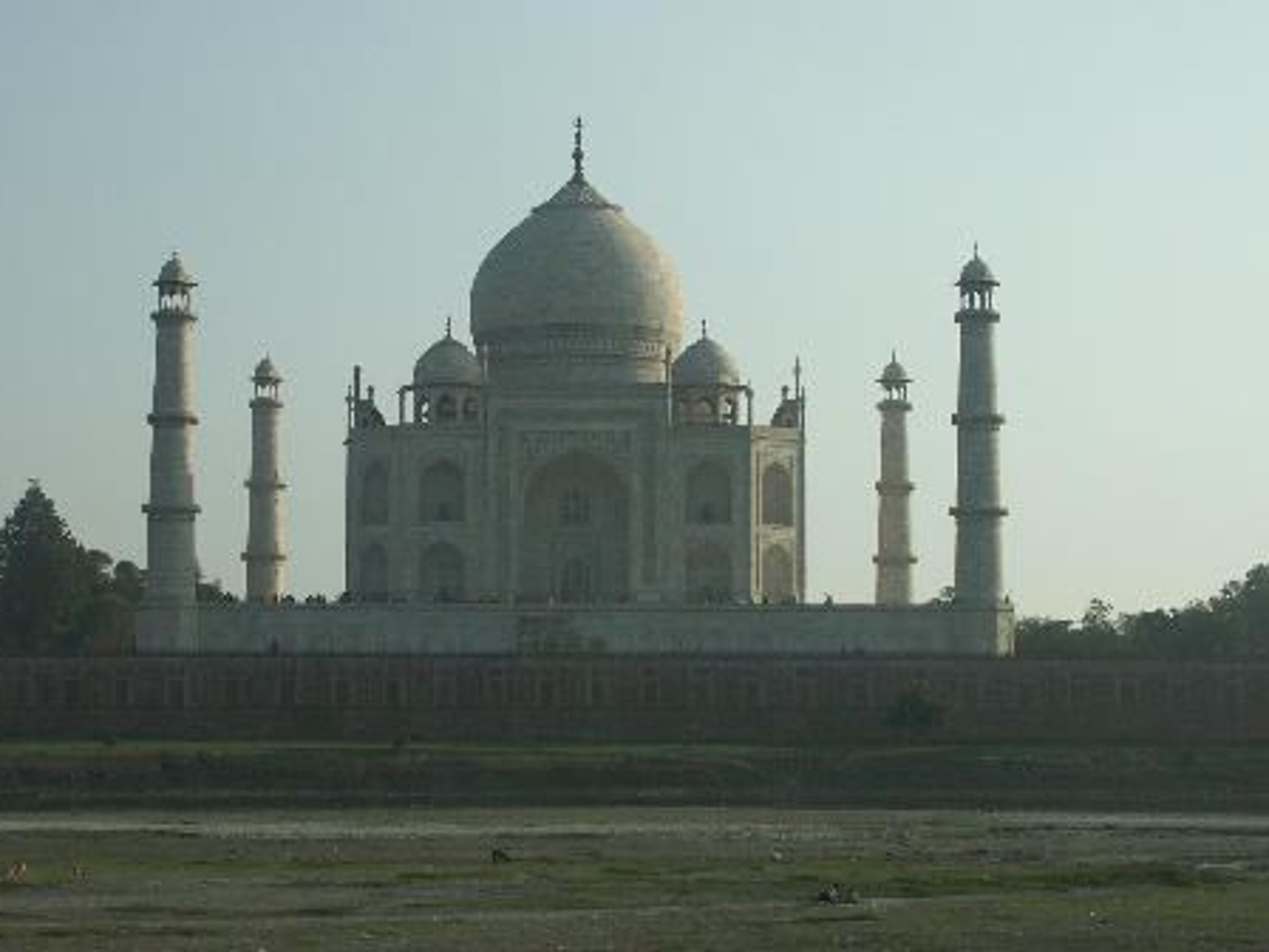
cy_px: 476
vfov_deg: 19.6
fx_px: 2749
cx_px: 554
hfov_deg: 26.0
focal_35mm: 75
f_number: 8
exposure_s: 1/500
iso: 100
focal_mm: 15.79
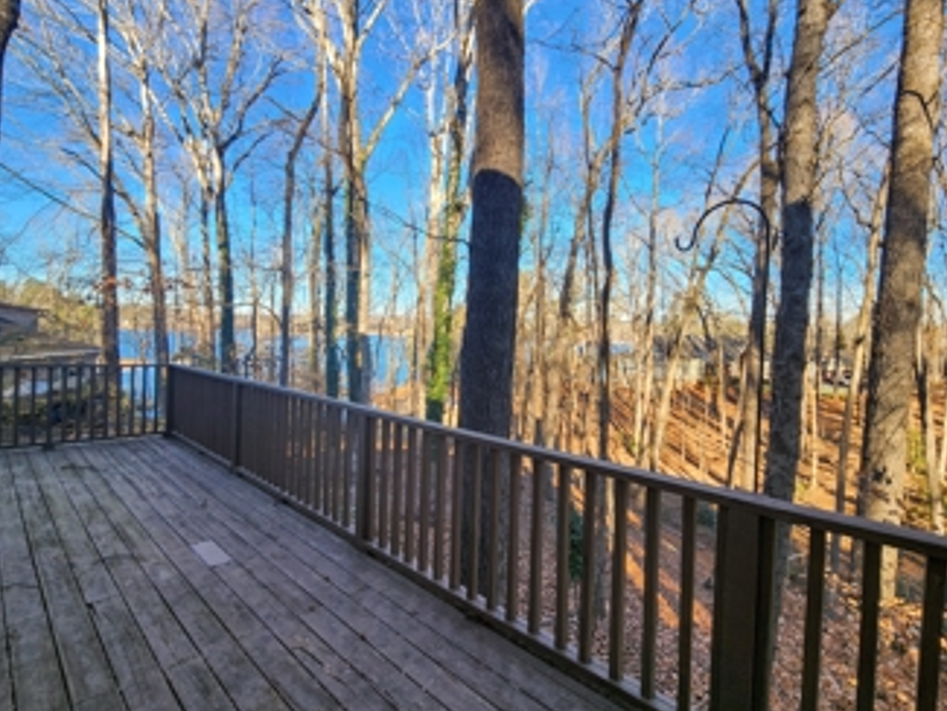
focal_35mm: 16
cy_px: 341
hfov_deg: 94.5
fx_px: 438
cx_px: 472
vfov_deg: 78.1
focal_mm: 2.2
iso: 50
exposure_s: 1/420
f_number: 2.2
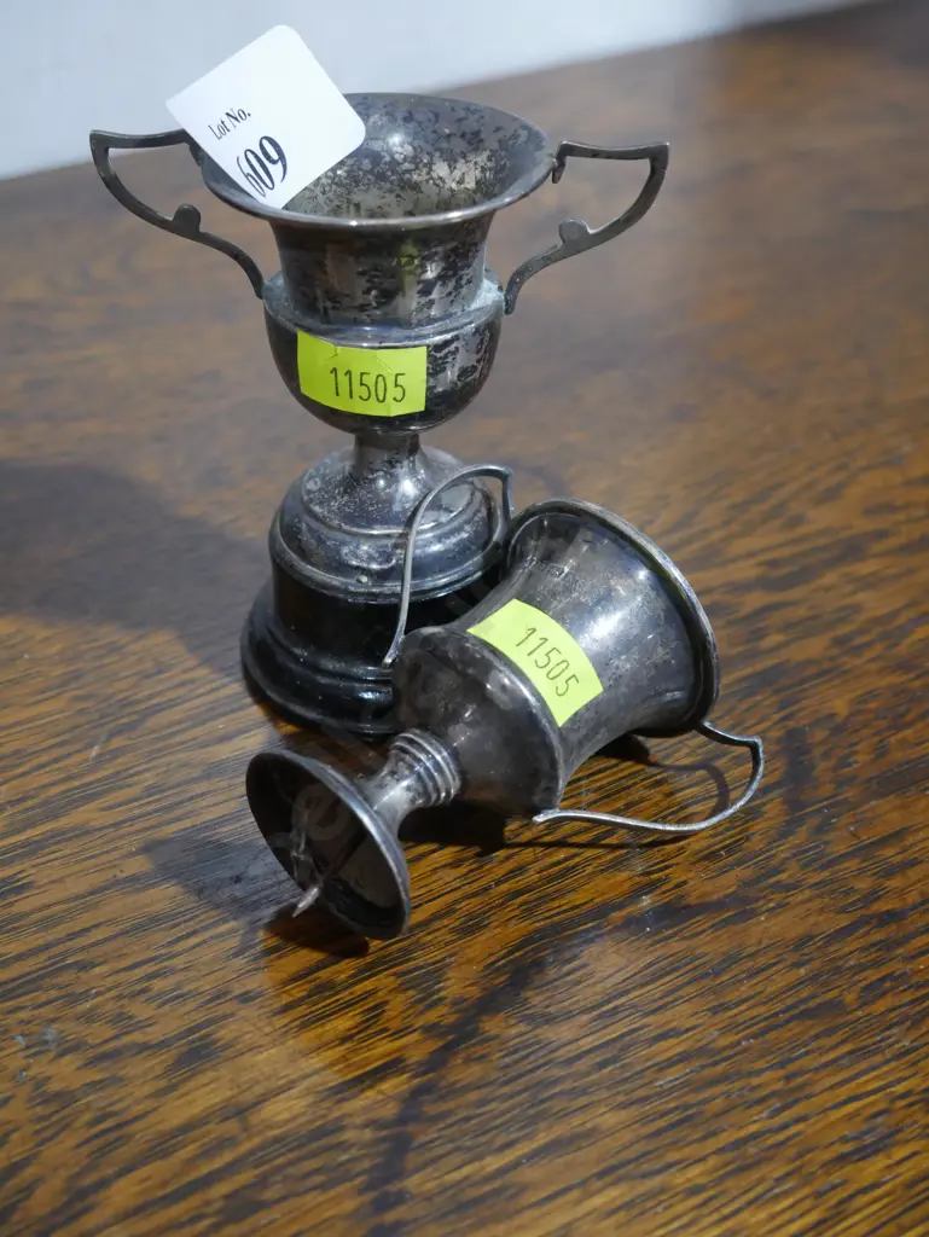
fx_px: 1645
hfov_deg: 31.5
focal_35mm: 46
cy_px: 618
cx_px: 464
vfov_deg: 41.2
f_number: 5.6
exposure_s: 1/60
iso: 1250
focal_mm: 23
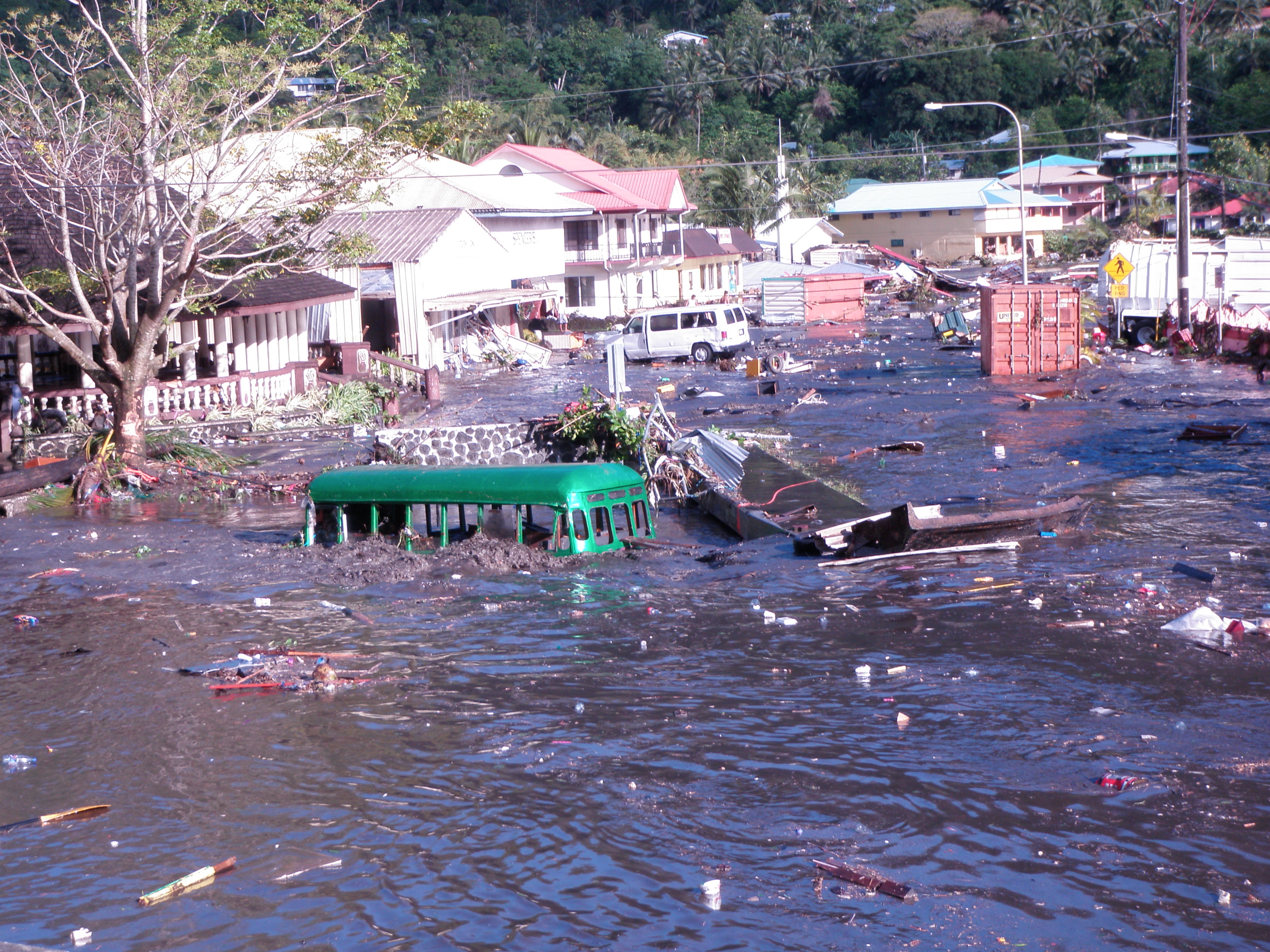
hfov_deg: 33.2
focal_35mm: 58
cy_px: 477
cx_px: 629
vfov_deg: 25.2
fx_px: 2128
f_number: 5
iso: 50
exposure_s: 1/125
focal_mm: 10.34
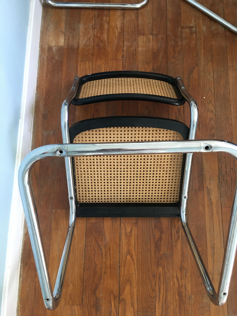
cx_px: 118
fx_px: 265
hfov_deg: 48.2
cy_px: 158
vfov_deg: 61.7
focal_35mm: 29
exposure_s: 1/33
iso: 40
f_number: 2.2
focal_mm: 4.15
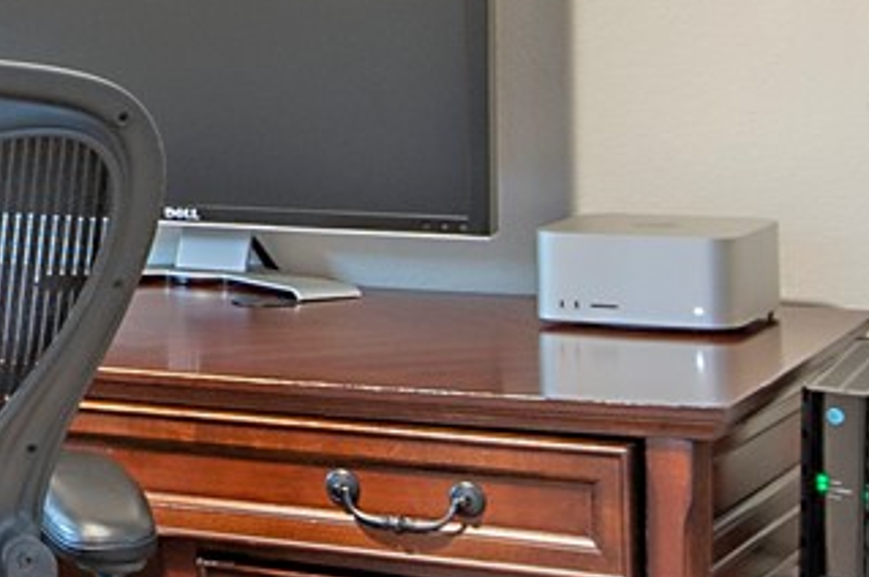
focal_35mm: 109
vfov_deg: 12.3
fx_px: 2628
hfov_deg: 17.2
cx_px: -383
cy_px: -75
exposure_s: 3
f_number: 11
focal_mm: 11
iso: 100
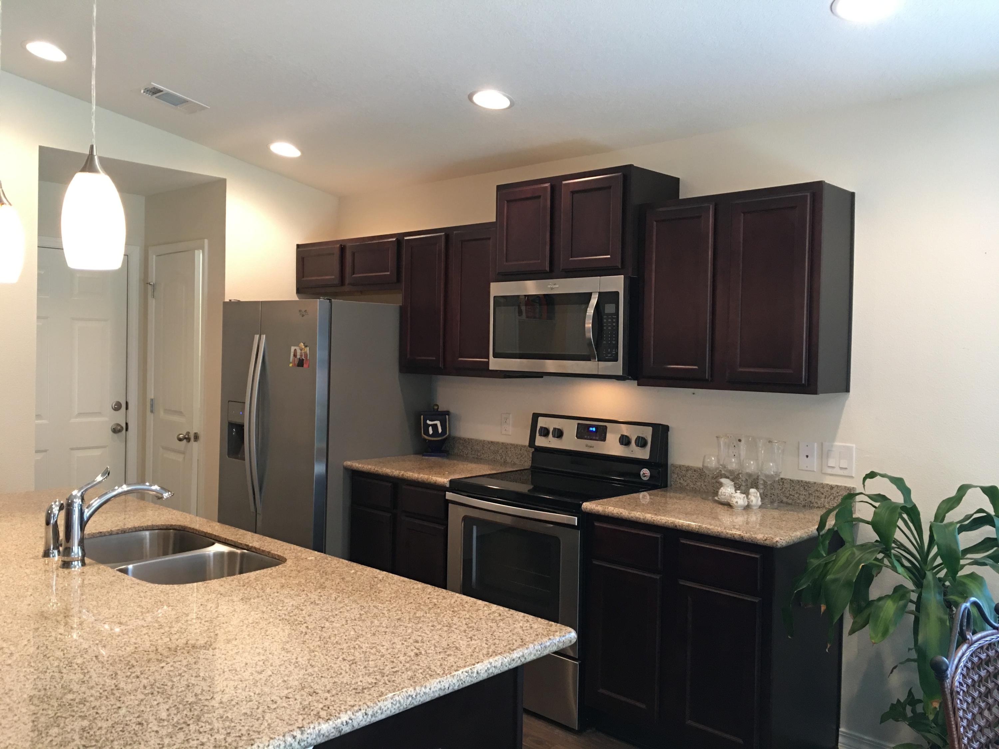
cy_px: 374
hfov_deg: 61.7
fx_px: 837
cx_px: 500
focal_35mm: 29
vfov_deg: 48.2
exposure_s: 1/15
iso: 80
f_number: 2.2
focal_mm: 4.15
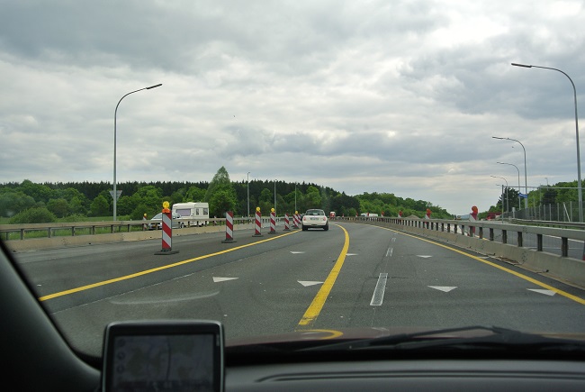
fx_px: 488
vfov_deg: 43.7
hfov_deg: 61.9
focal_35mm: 30
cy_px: 196
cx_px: 292
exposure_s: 1/800
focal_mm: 11.4
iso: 100
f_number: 3.5
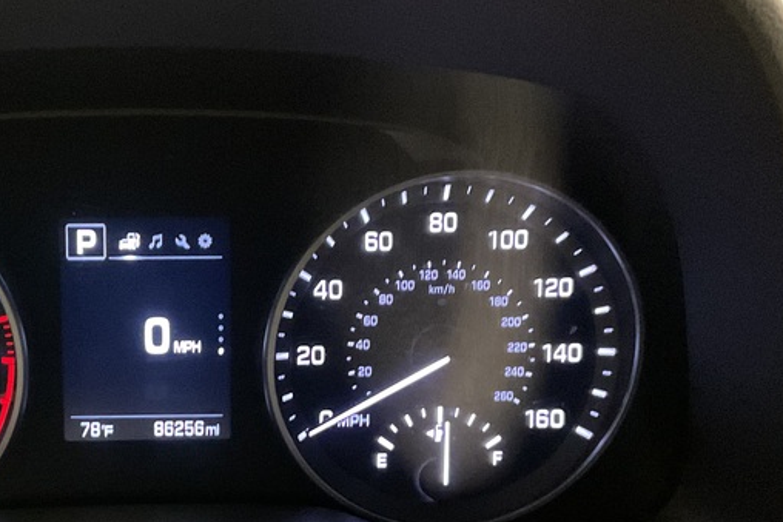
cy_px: 394
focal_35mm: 57
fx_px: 1240
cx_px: 183
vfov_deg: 23.5
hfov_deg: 34.2
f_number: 1.8
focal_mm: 3
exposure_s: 1/24
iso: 500
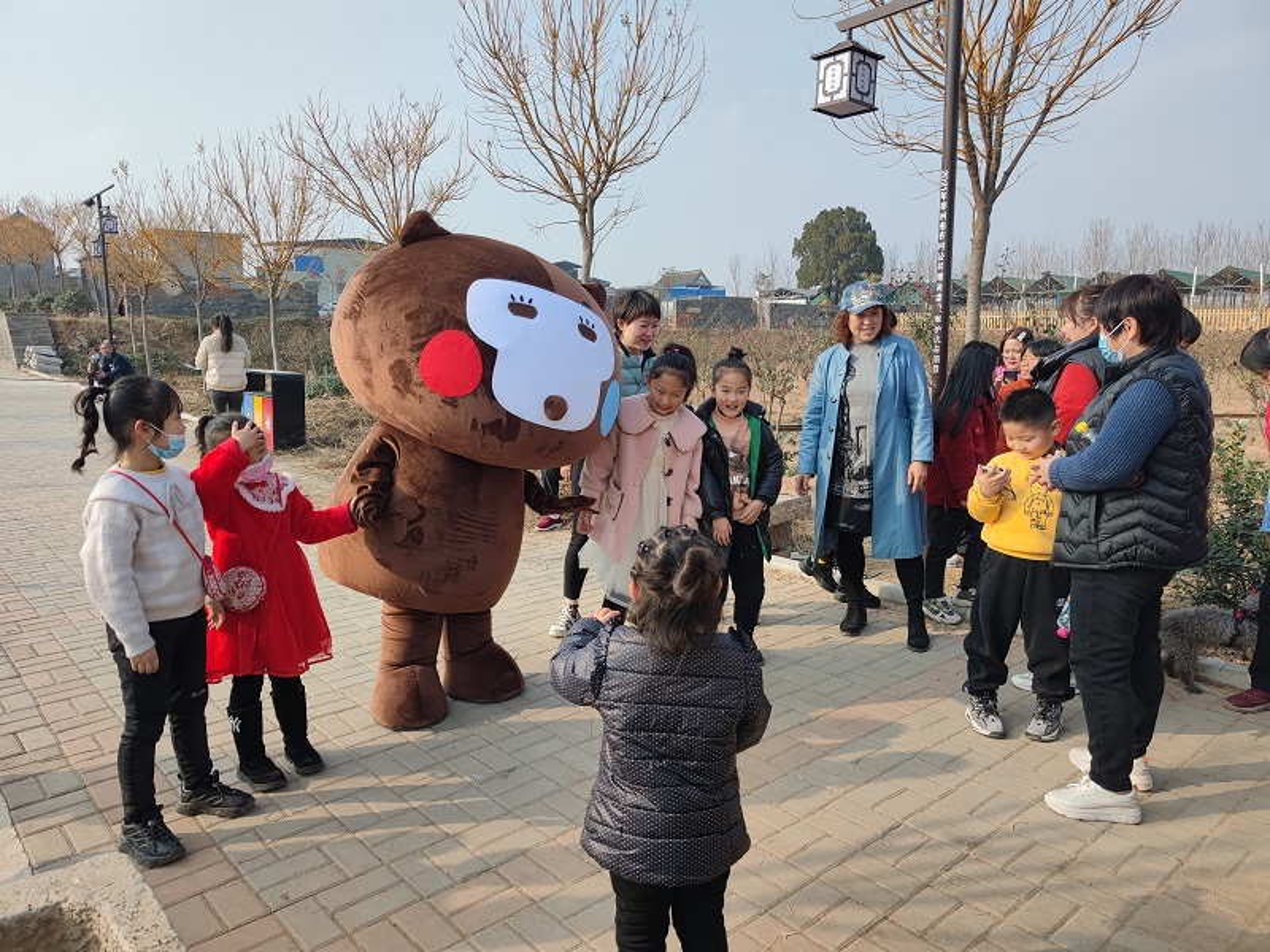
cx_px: 635
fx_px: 917
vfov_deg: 54.9
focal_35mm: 25
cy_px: 476
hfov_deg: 69.4
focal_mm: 6.78
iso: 50
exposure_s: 1/1237
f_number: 1.85
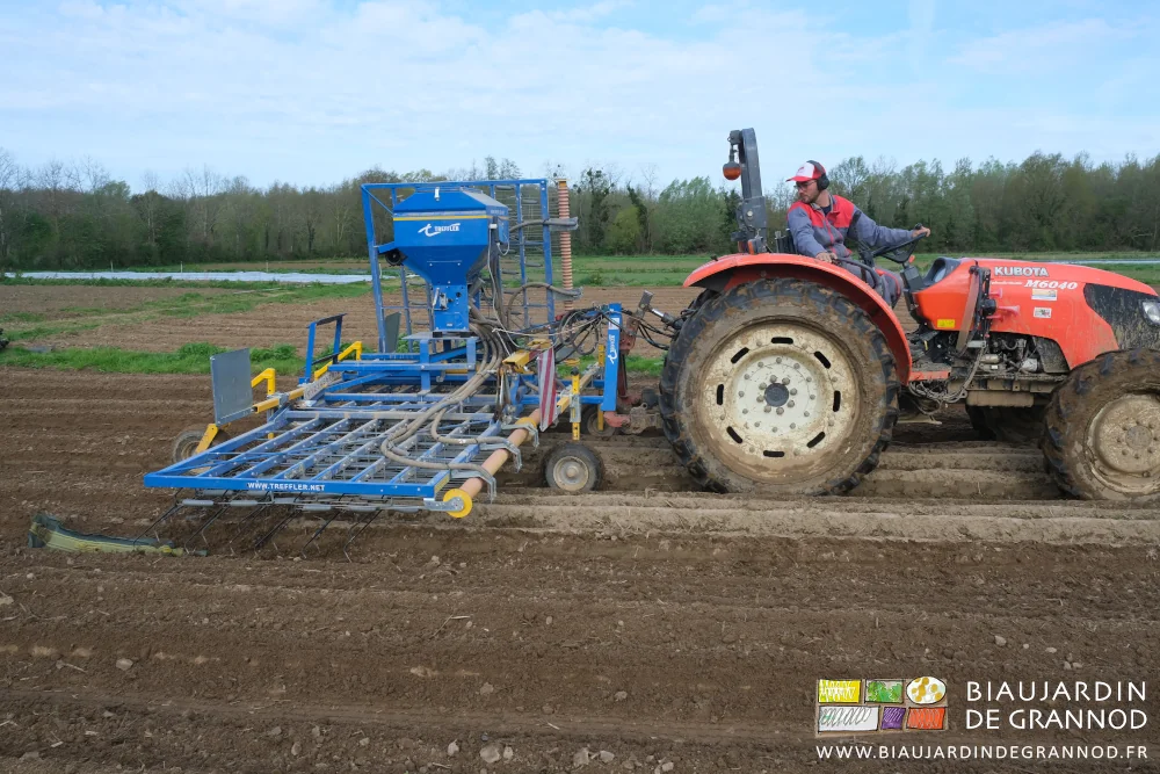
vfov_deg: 47.9
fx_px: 870
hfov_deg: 67.4
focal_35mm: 27
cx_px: 580
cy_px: 387
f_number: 7.1
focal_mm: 18
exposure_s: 1/340
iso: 320
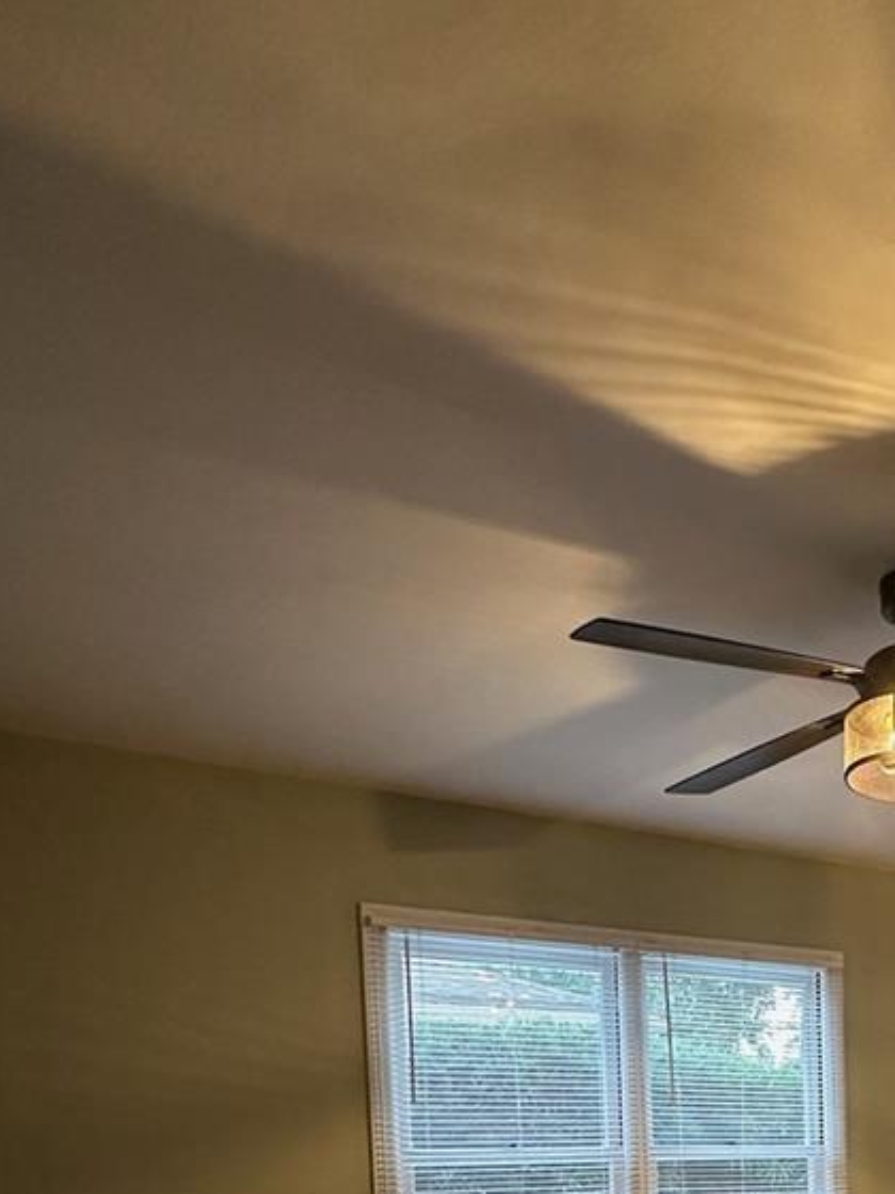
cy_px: 1209
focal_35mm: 30
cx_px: 916
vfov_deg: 48.6
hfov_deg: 40.4
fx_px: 1034
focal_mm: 2.22
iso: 800
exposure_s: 1/60
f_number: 2.2
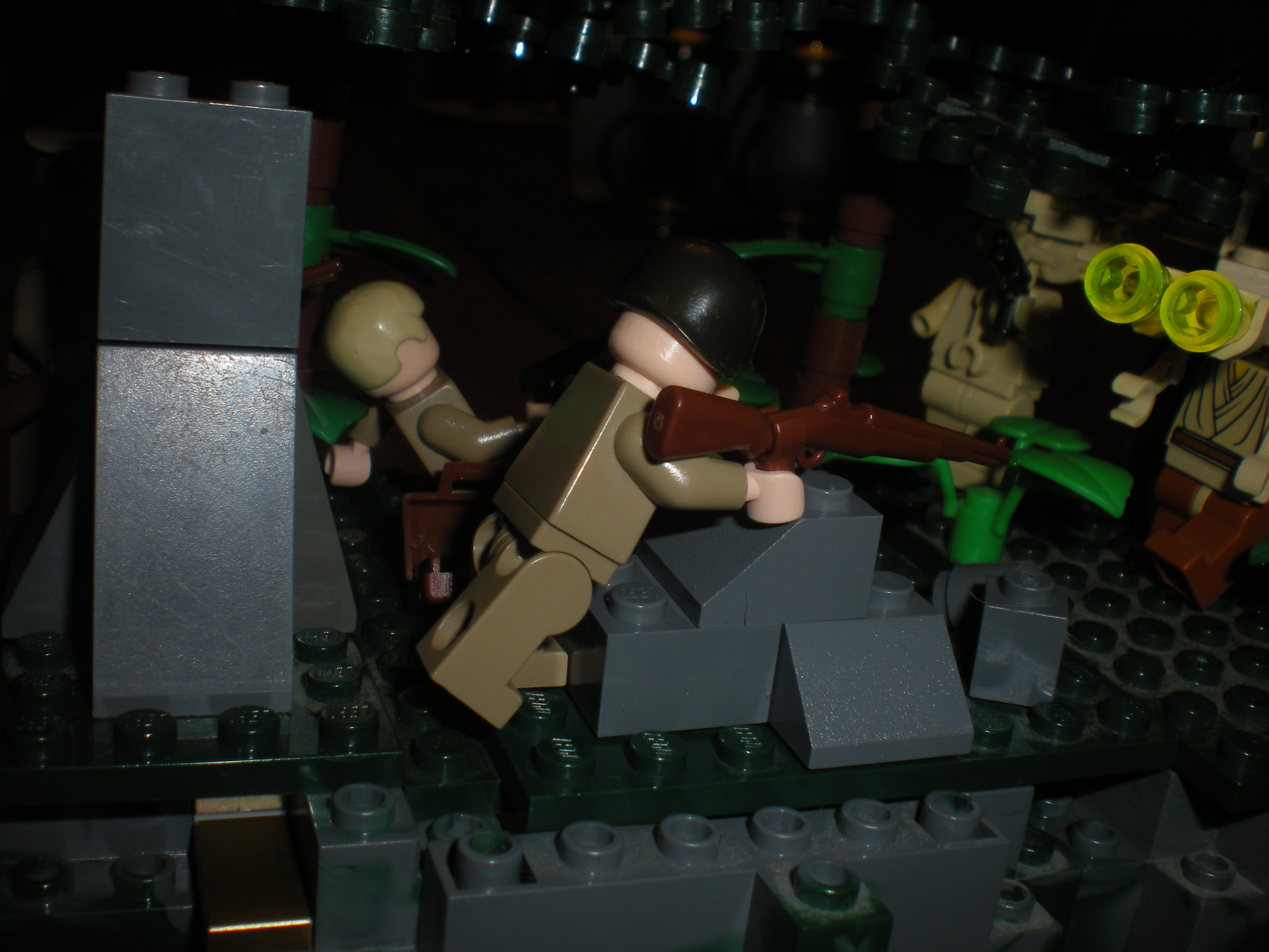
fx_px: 1393
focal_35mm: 38
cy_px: 476
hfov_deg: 49.0
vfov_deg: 37.7
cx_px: 634
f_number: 4.6
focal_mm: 6.3
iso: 64
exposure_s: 1/60
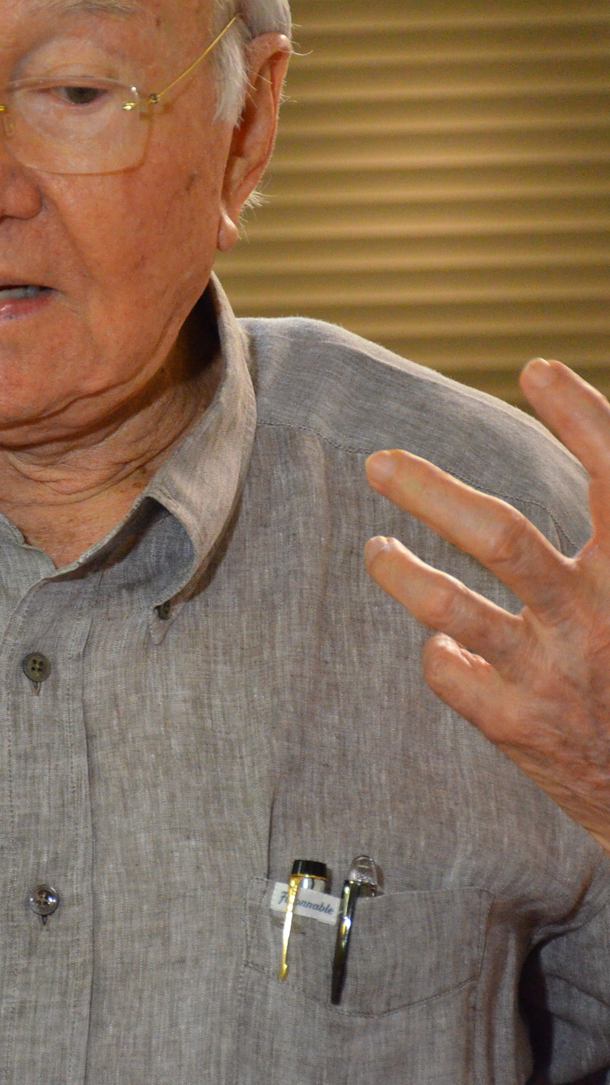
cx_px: 39
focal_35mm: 226
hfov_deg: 5.4
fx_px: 6496
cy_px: 542
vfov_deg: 9.5
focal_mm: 95
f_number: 5.3
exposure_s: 1/160
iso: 4000
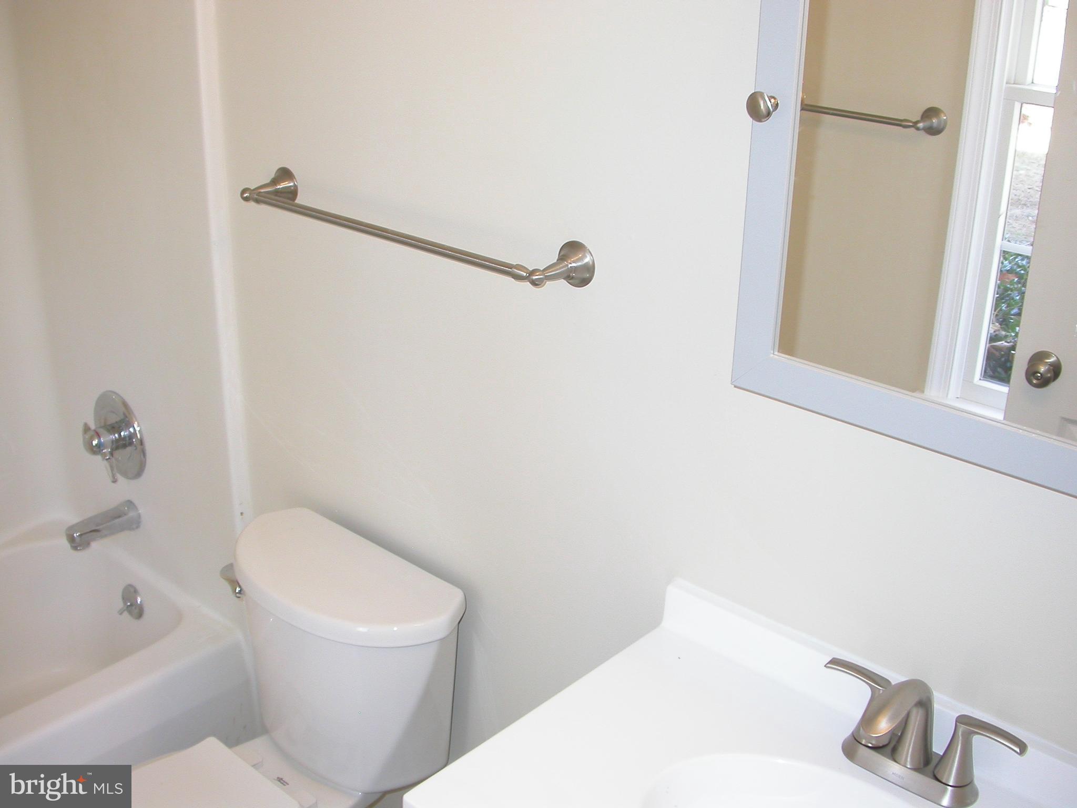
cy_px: 404
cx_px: 538
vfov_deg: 37.7
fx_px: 1182
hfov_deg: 49.0
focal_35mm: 38
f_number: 2.6
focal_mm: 7.85
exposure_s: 1/30
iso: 100
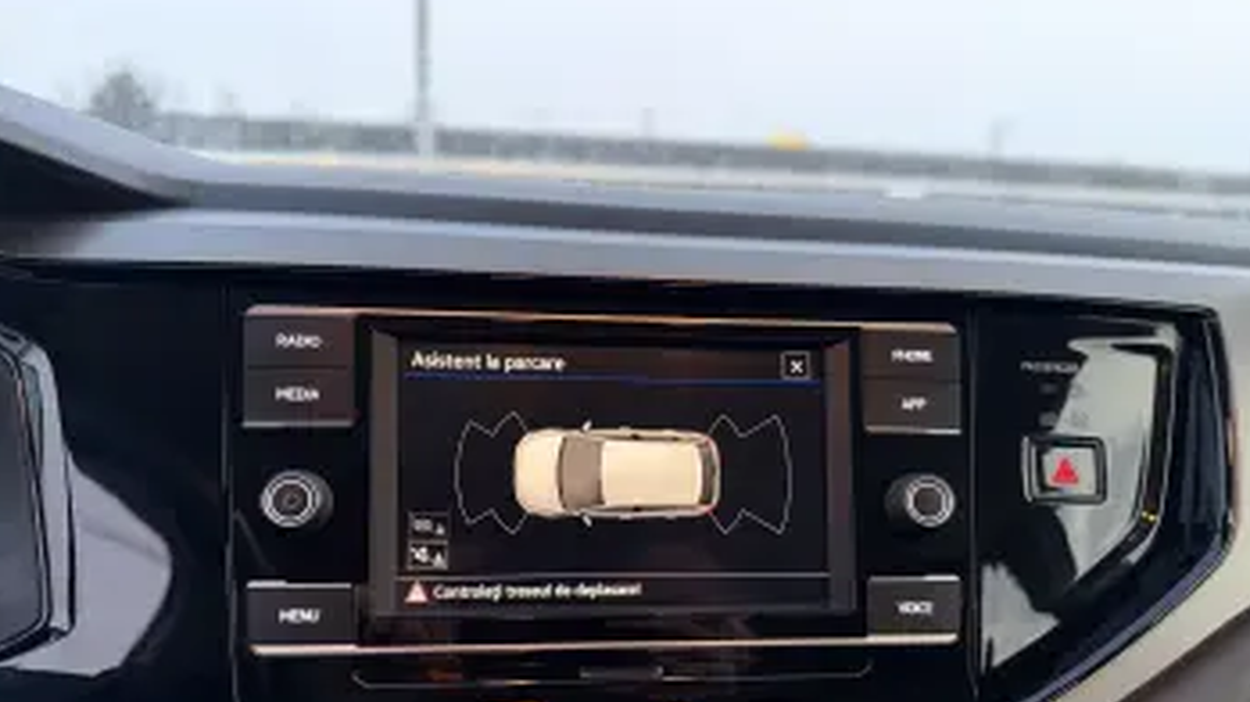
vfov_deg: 42.3
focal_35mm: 27
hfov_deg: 69.9
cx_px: 634
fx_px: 895
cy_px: 462
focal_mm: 6.76
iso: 800
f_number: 1.78
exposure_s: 1/35
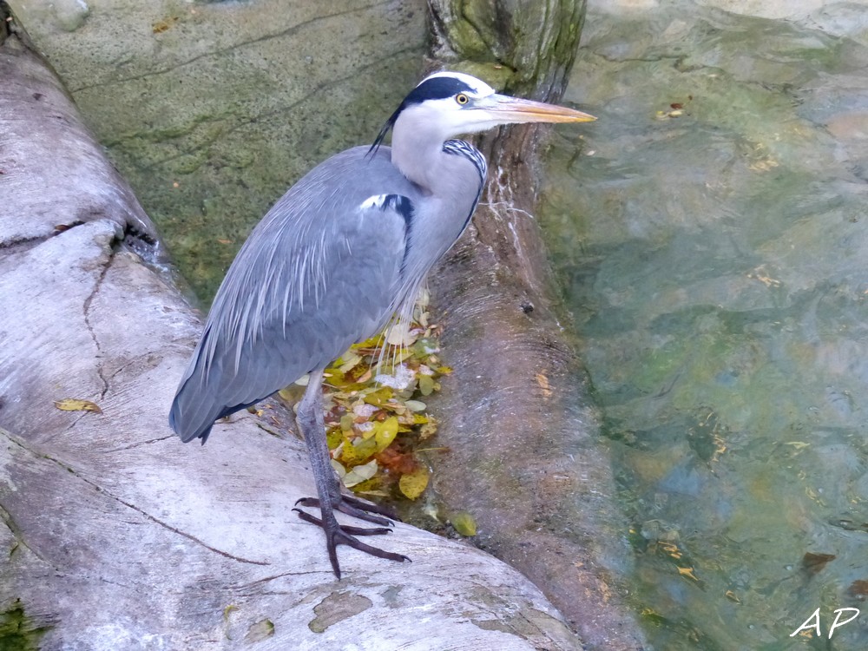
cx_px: 434
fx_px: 3335
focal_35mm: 133
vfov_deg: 11.1
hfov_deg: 14.8
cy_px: 326
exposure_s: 1/320
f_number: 2.8
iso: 800
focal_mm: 23.9
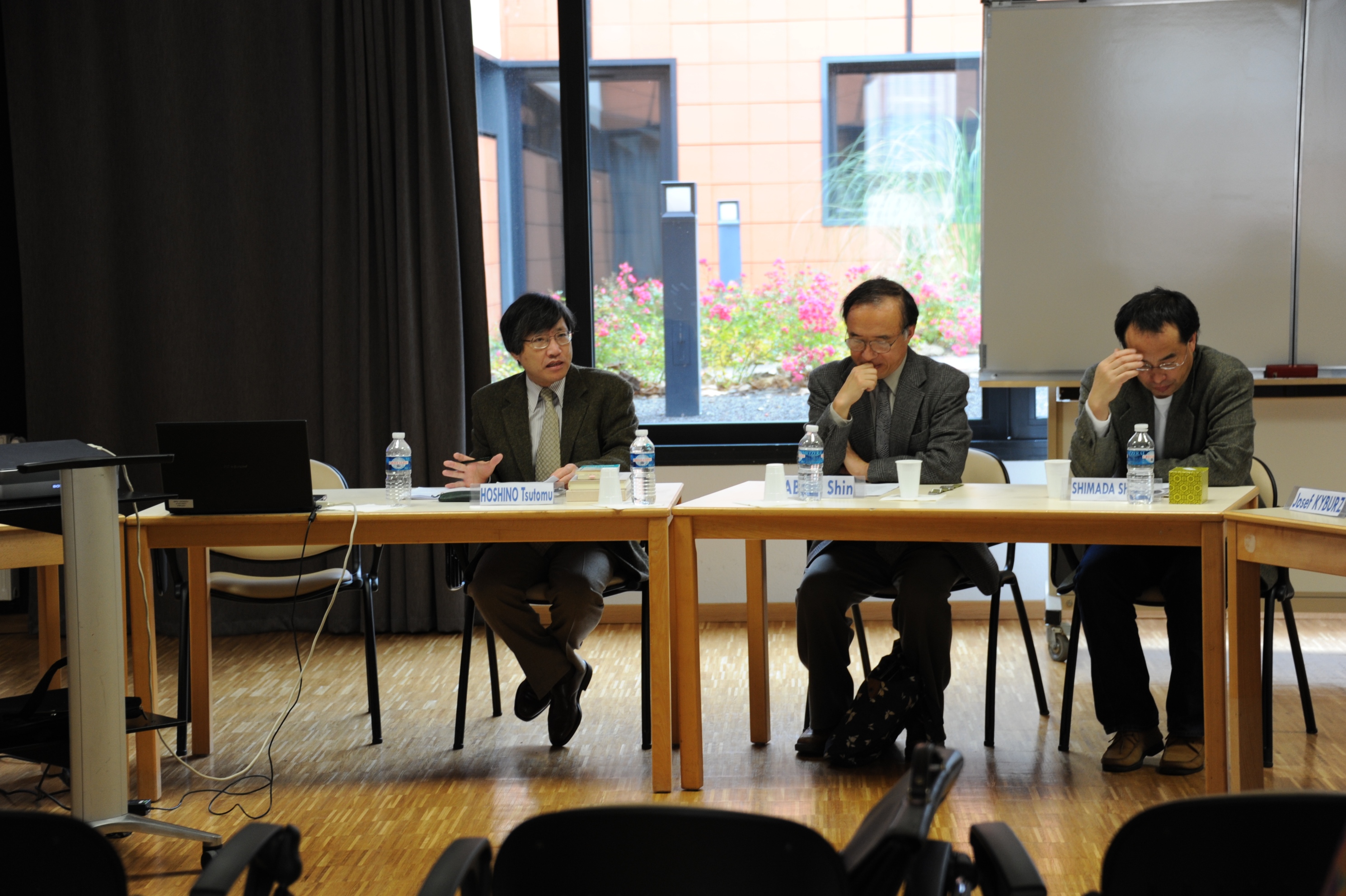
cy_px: 448
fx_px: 2690
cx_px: 673
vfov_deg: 18.9
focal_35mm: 72
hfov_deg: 28.1
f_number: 5
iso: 800
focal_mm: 72
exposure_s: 1/50
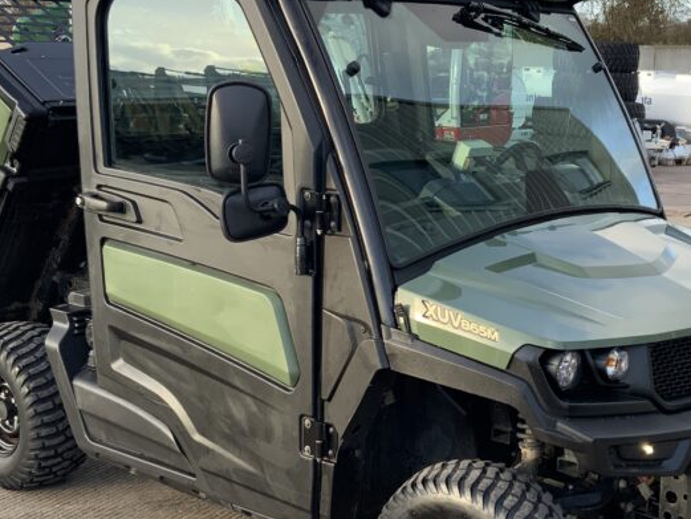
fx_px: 1138
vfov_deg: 25.6
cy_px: 299
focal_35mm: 57
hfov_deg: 33.6
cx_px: 443
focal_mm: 3
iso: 16
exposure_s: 1/192
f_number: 1.8
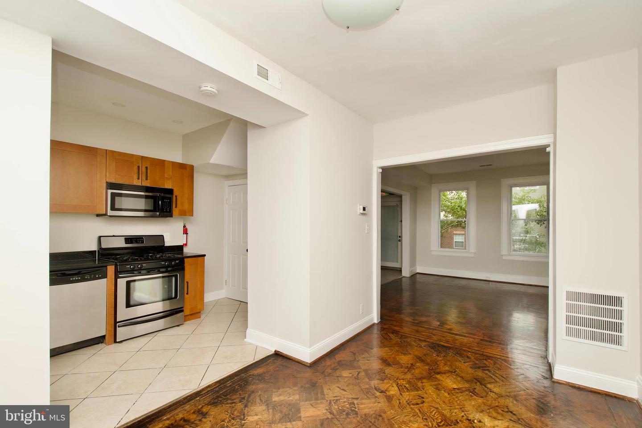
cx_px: 321
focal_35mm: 15
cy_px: 214
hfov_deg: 100.4
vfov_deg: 77.3
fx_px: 267
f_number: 7.1
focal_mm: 10
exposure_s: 1/80
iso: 320
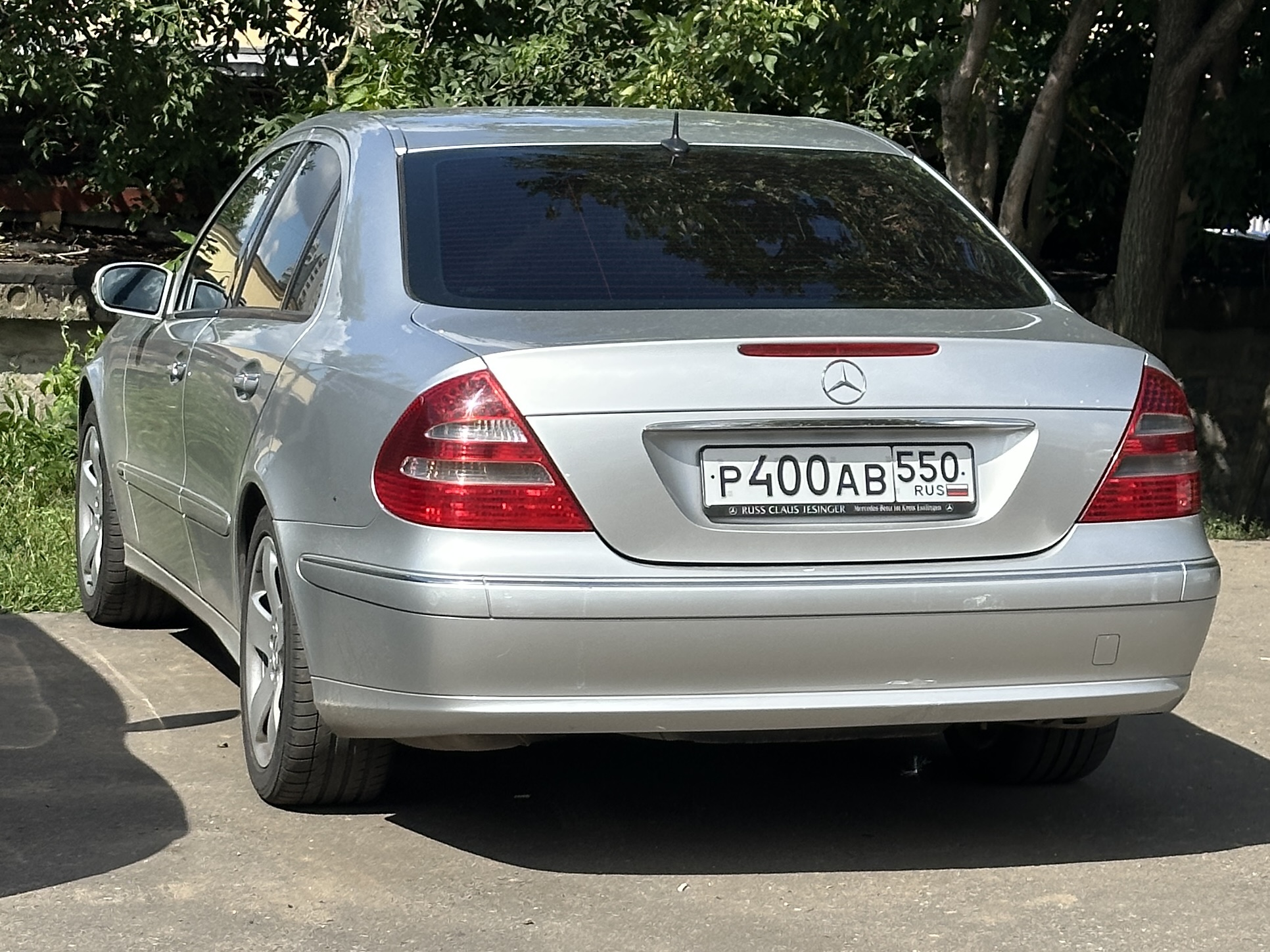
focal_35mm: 48
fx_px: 1761
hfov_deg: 39.7
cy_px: 476
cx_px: 635
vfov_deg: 30.3
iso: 64
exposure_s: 1/3597
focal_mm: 6.86
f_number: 1.78
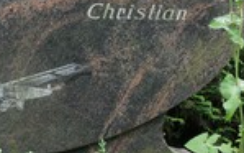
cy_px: 18
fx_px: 782
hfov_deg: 17.5
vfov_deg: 11.1
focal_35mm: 118
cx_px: 36
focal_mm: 25
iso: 800
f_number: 5.6
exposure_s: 1/250
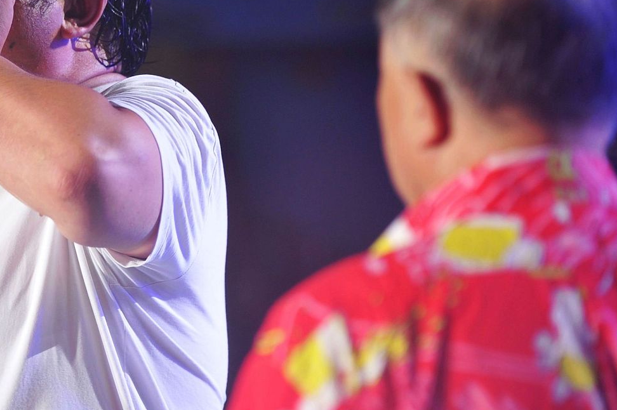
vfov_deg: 5.5
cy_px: 119
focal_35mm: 251
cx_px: 11
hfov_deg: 8.2
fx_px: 4297
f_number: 2.8
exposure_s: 1/60
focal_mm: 122
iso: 400
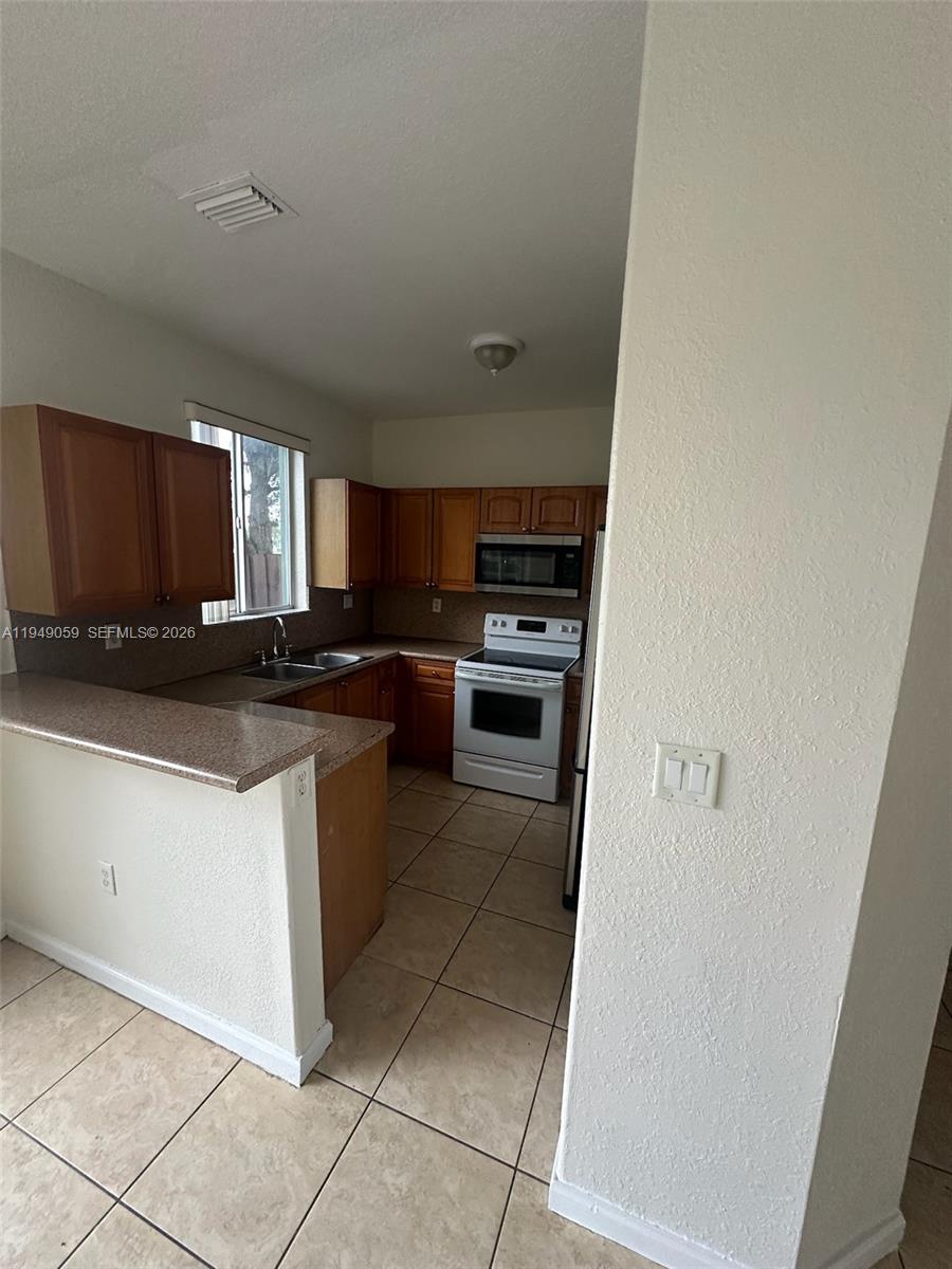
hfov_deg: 85.7
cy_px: 634
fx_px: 513
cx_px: 476
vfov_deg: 102.1
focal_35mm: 14
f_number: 2.2
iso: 250
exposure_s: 1/99
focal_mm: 2.22
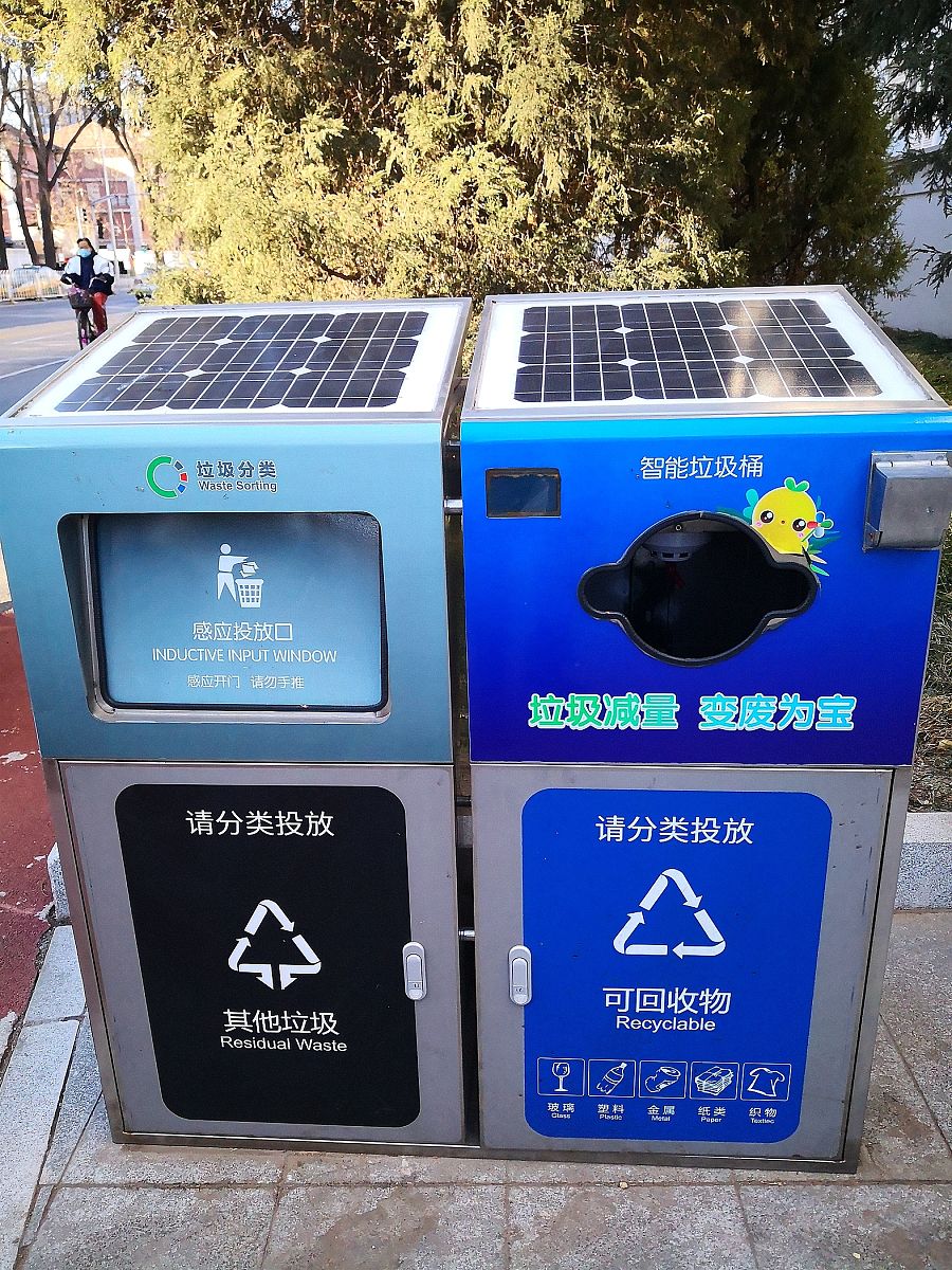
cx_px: 476
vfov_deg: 65.3
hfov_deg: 51.4
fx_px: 990
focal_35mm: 27
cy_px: 635
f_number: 1.6
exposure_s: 1/900
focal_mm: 3.95
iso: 400
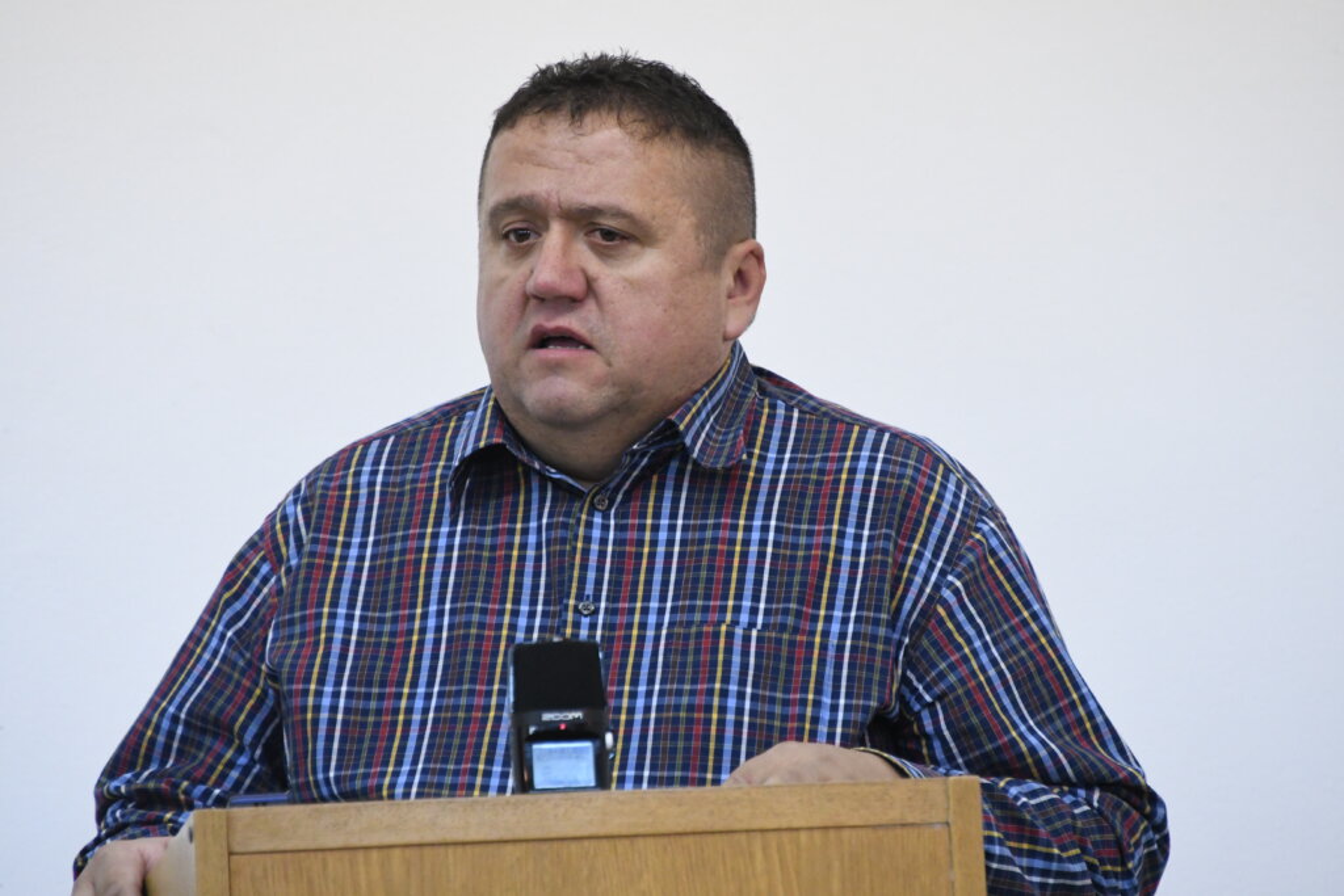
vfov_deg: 3.1
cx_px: 672
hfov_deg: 4.6
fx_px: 16801
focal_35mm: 450
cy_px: 448
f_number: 5.6
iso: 4000
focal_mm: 300
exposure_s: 1/200
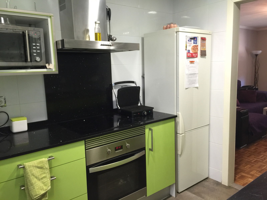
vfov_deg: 48.2
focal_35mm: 29
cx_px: 134
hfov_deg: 61.7
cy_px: 100
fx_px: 224
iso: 80
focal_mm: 4.15
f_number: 2.2
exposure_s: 1/17
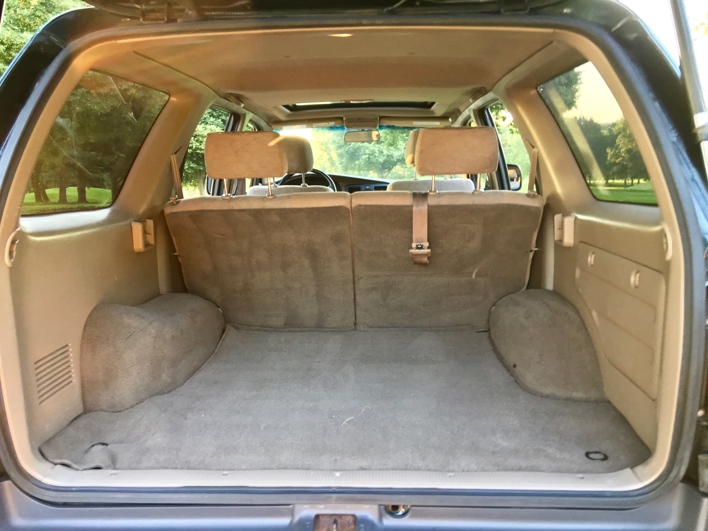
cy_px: 266
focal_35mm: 29
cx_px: 354
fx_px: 593
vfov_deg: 48.2
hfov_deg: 61.7
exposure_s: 1/30
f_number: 2.2
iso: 200
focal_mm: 4.15
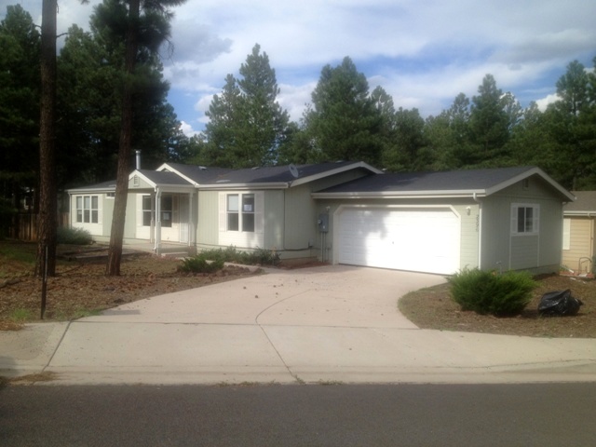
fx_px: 603
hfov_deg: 52.6
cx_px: 298
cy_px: 224
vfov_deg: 40.7
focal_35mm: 35
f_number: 2.4
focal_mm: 4.28
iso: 50
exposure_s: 1/1453
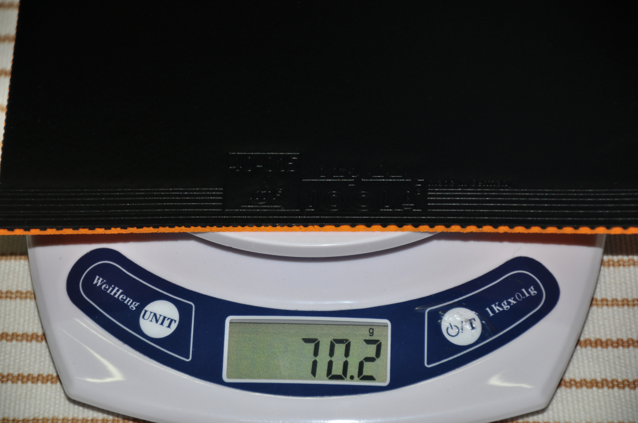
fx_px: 2788
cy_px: 212
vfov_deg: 8.7
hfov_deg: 13.1
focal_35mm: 158
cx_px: 319
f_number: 5.6
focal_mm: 105
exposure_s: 1/20
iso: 200
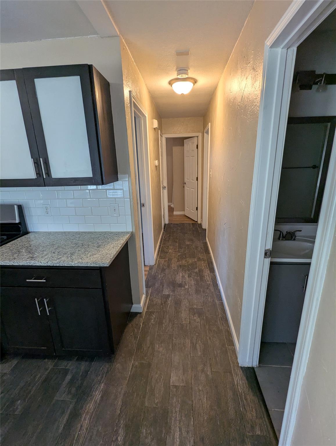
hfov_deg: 78.3
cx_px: 168
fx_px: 206
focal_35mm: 16
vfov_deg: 94.4
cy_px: 223
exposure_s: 1/60
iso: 136
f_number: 2.2
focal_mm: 2.35
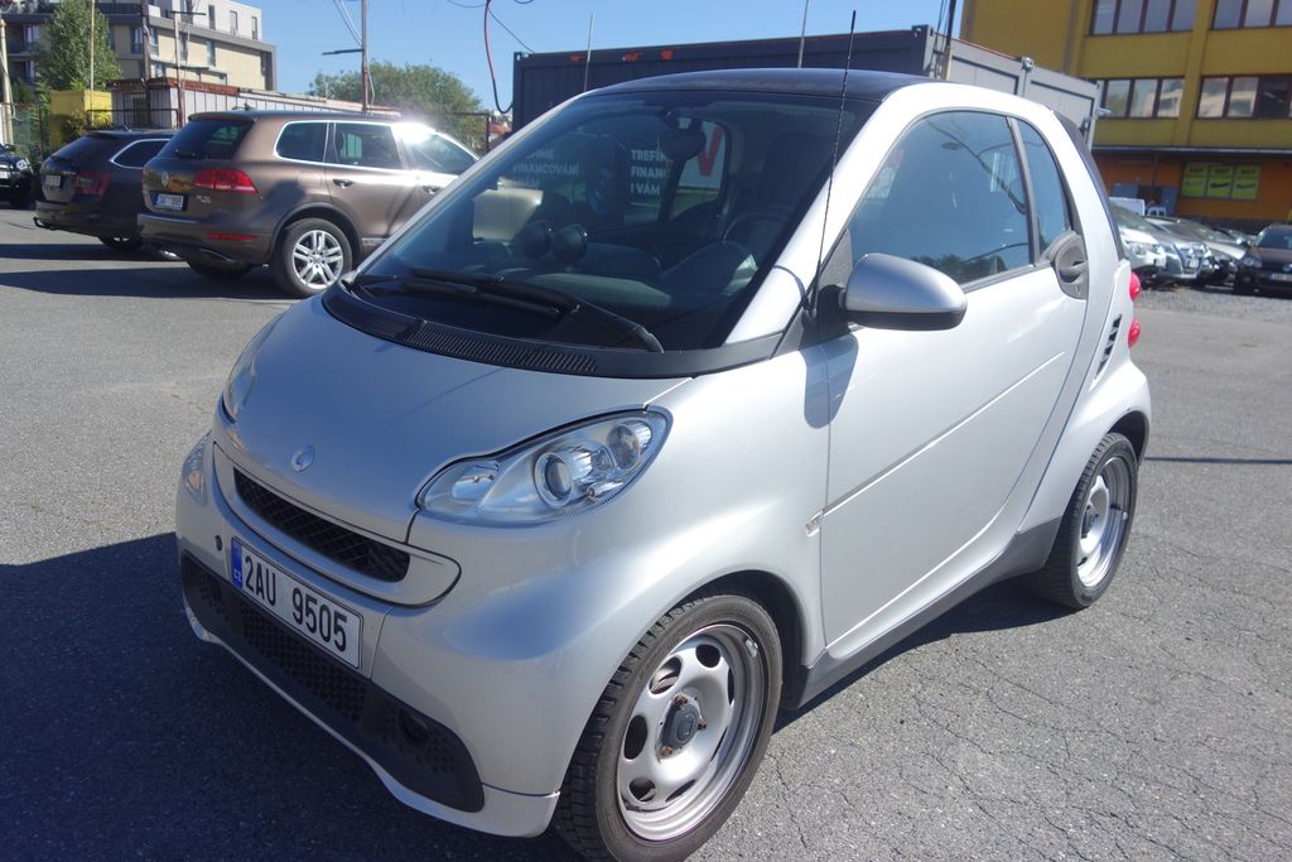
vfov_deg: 46.4
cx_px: 646
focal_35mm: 28
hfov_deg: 65.5
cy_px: 431
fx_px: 1005
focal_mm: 10.4
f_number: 2.2
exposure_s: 1/2000
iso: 125
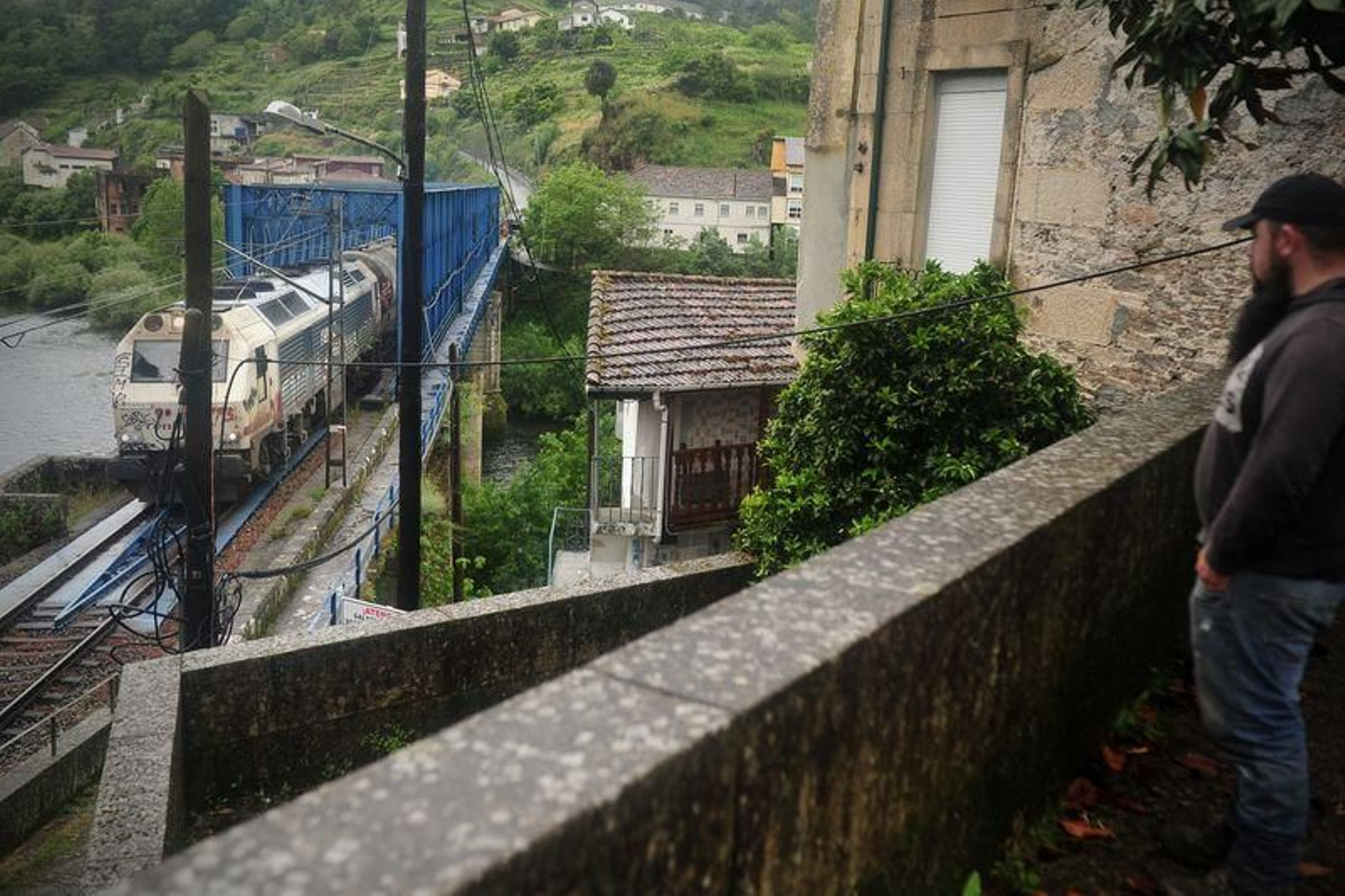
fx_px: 1307
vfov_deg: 37.8
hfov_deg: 54.4
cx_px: 672
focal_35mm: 35
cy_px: 448
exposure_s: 1/320
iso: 400
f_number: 3.2
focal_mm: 35
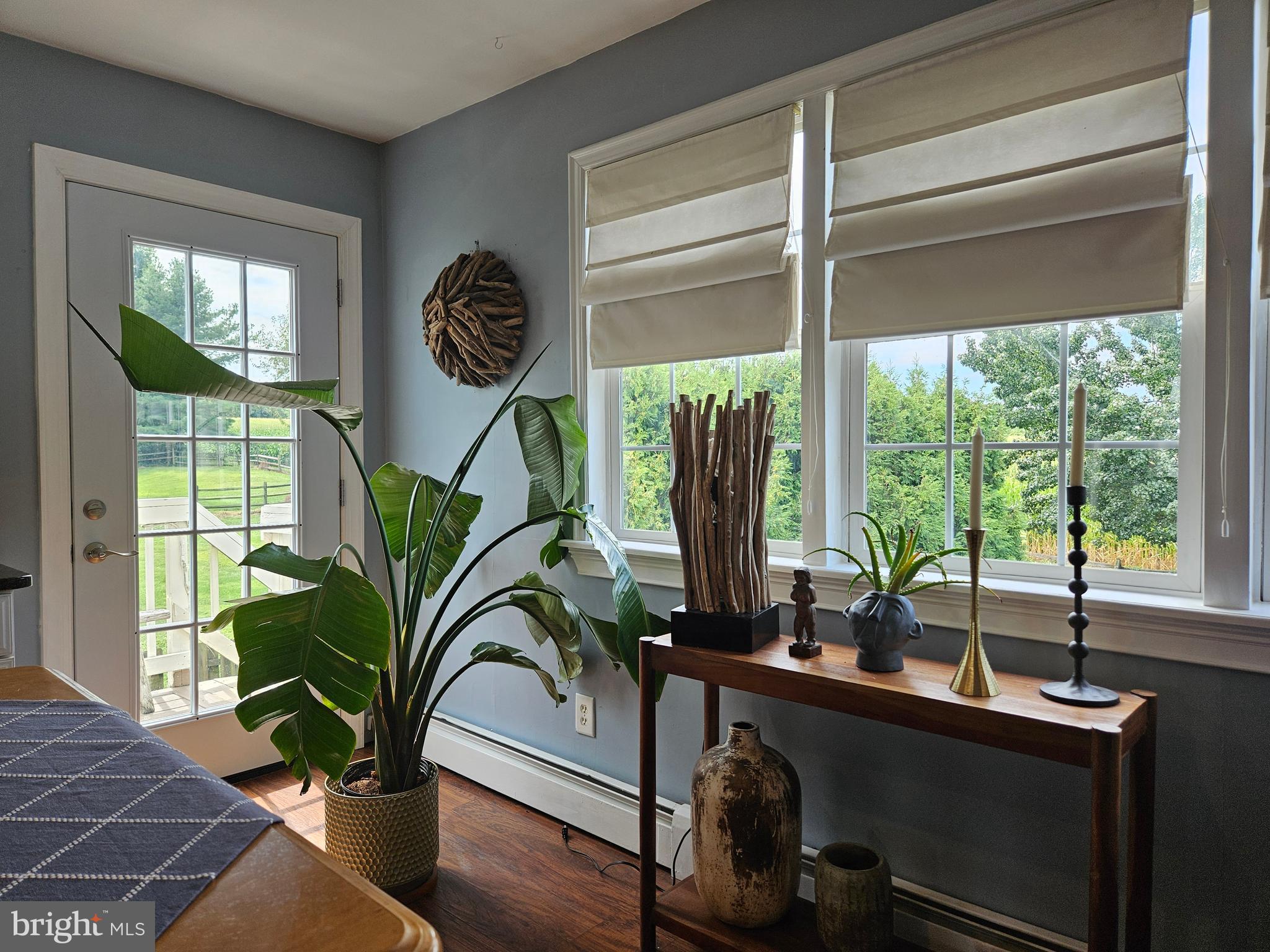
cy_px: 476
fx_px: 844
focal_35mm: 23
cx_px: 635
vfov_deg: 58.9
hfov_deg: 73.9
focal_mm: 5.4
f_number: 1.8
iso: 32
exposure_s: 1/120
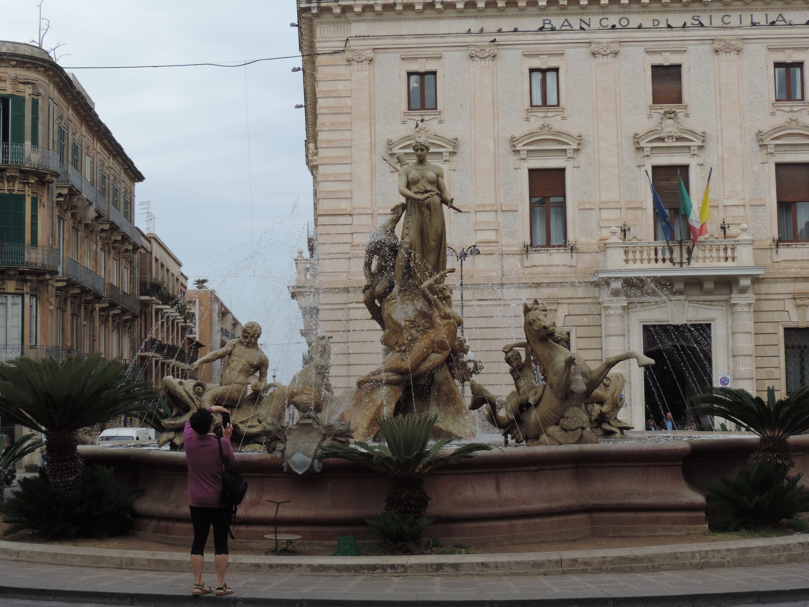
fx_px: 1285
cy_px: 304
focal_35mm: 55
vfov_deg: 26.6
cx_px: 404
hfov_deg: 34.9
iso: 80
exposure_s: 1/400
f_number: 3.7
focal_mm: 9.8
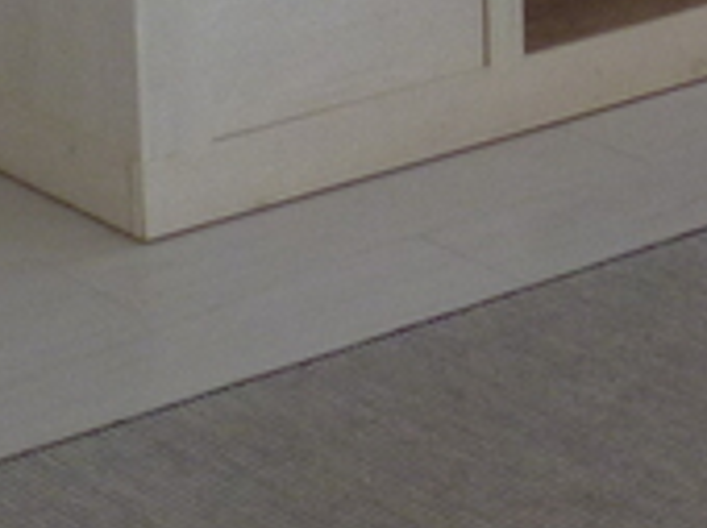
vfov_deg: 8.0
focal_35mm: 181
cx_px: 1073
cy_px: -303
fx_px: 3692
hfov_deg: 10.5
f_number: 2.5
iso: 100
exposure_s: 1/80
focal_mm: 4.3
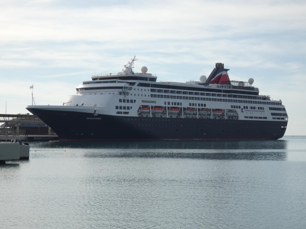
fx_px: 734
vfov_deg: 17.8
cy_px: 114
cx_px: 153
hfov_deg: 23.6
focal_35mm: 83
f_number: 4.5
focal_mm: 14.8
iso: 80
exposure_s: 1/800
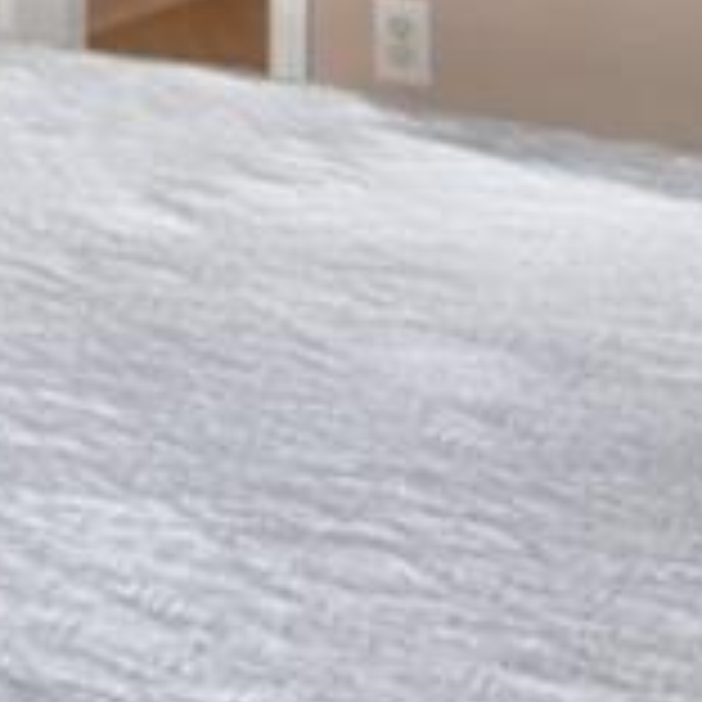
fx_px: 3006
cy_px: -648
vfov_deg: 12.0
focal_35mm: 131
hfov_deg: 11.7
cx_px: -783
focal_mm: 10
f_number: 4.5
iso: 400
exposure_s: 1/50
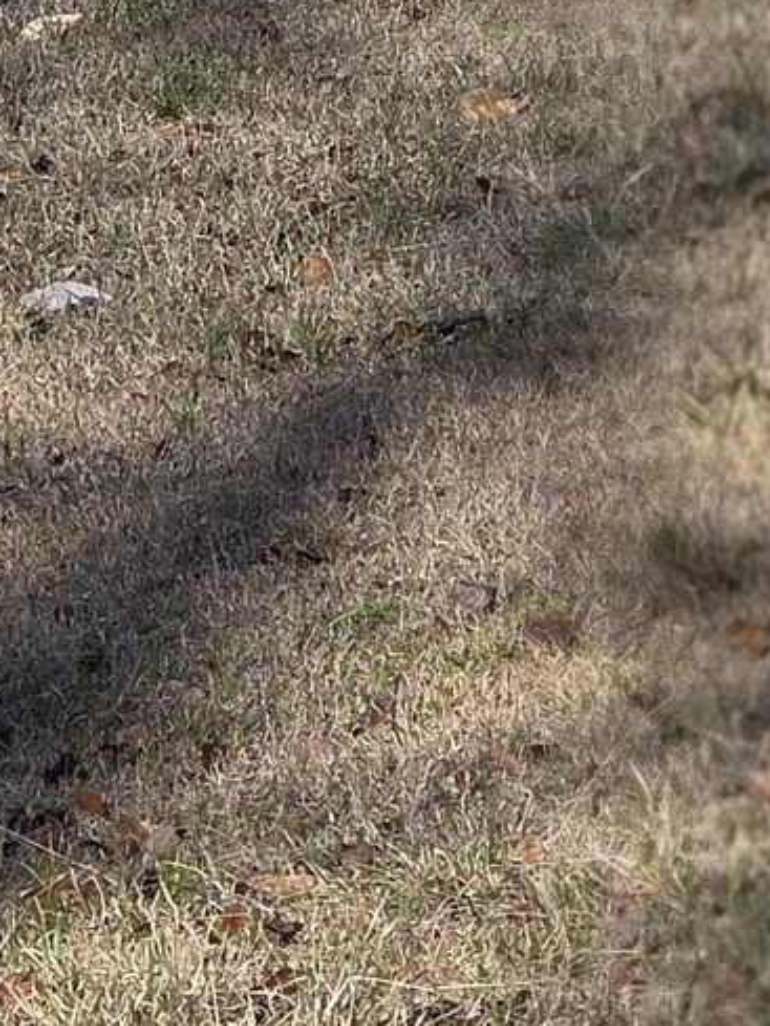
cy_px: 57
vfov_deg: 6.1
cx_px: 1263
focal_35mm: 325
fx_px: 9635
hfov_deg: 4.5
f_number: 2.4
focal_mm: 7.9
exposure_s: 1/1429
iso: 50
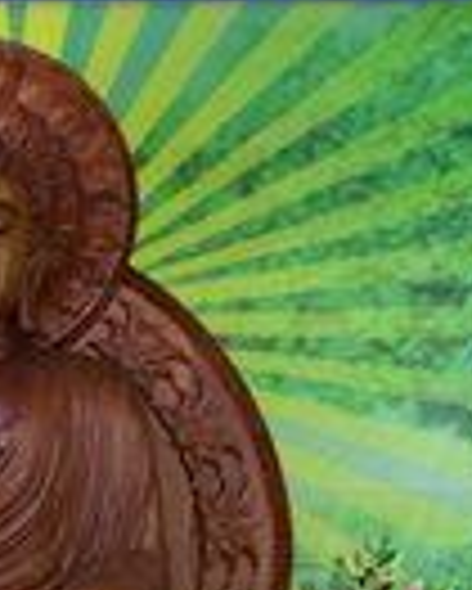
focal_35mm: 130
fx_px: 2267
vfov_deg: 14.1
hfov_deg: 11.8
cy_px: 824
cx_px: 0
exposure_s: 1/50
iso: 800
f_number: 4
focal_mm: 28
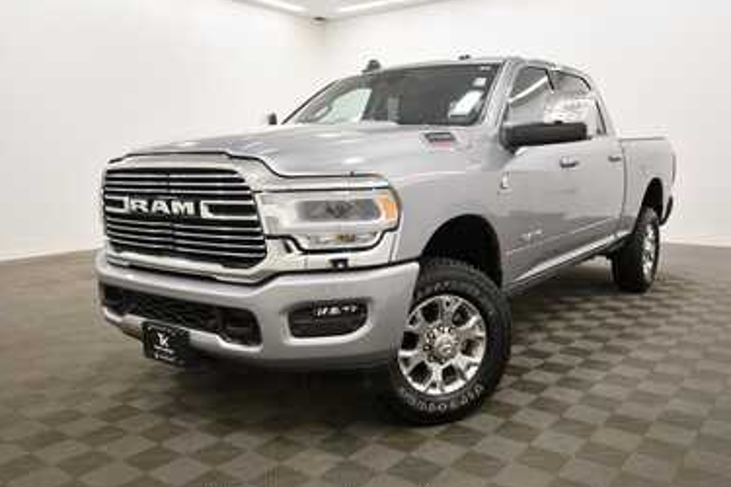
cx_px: 372
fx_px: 650
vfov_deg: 41.1
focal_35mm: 32
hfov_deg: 58.7
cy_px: 244
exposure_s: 1/125
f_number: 5.6
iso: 1000
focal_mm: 20
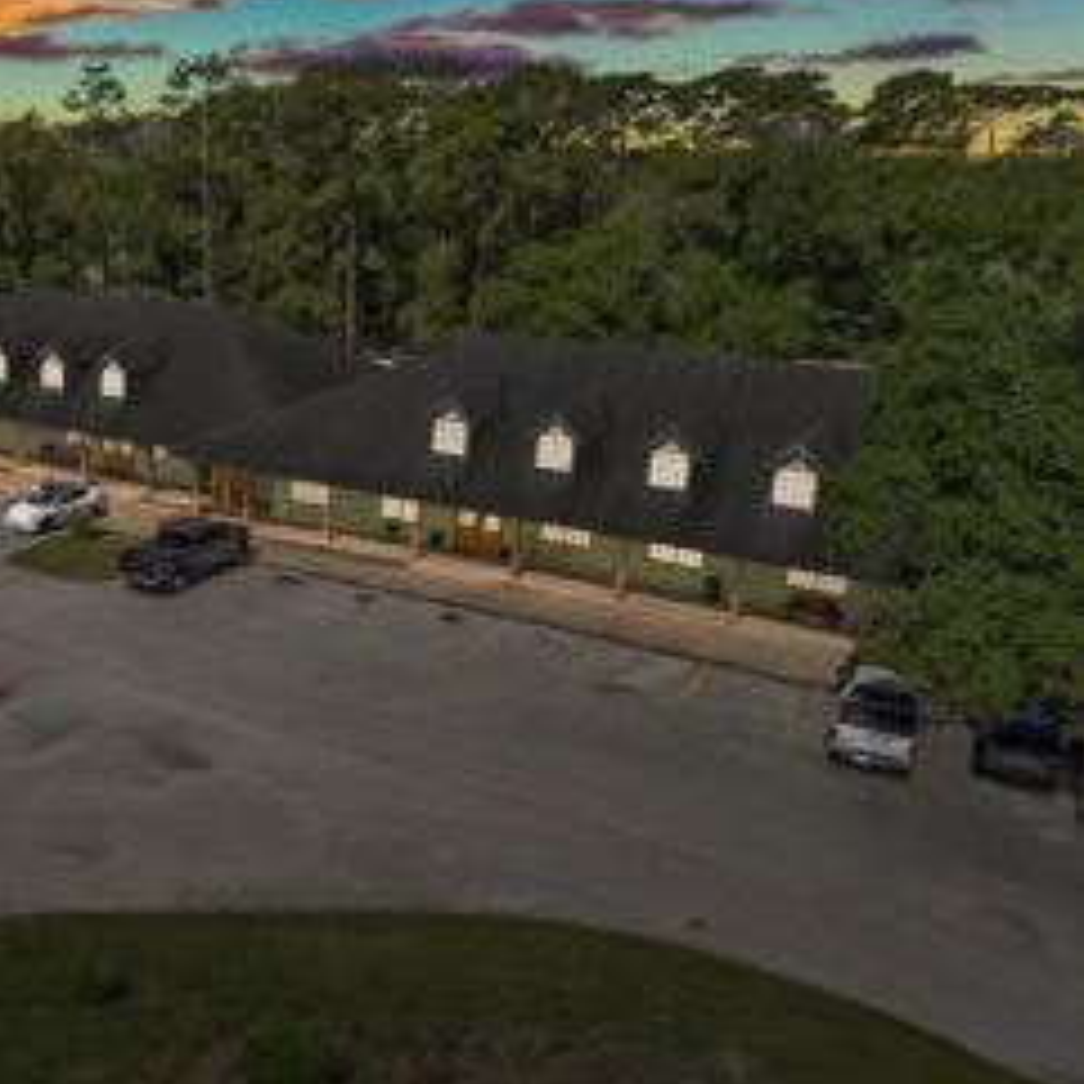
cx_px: 74
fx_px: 1240
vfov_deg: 47.2
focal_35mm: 35
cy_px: 544
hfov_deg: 42.6
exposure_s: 1/1500
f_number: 2.8
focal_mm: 8.38
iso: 100
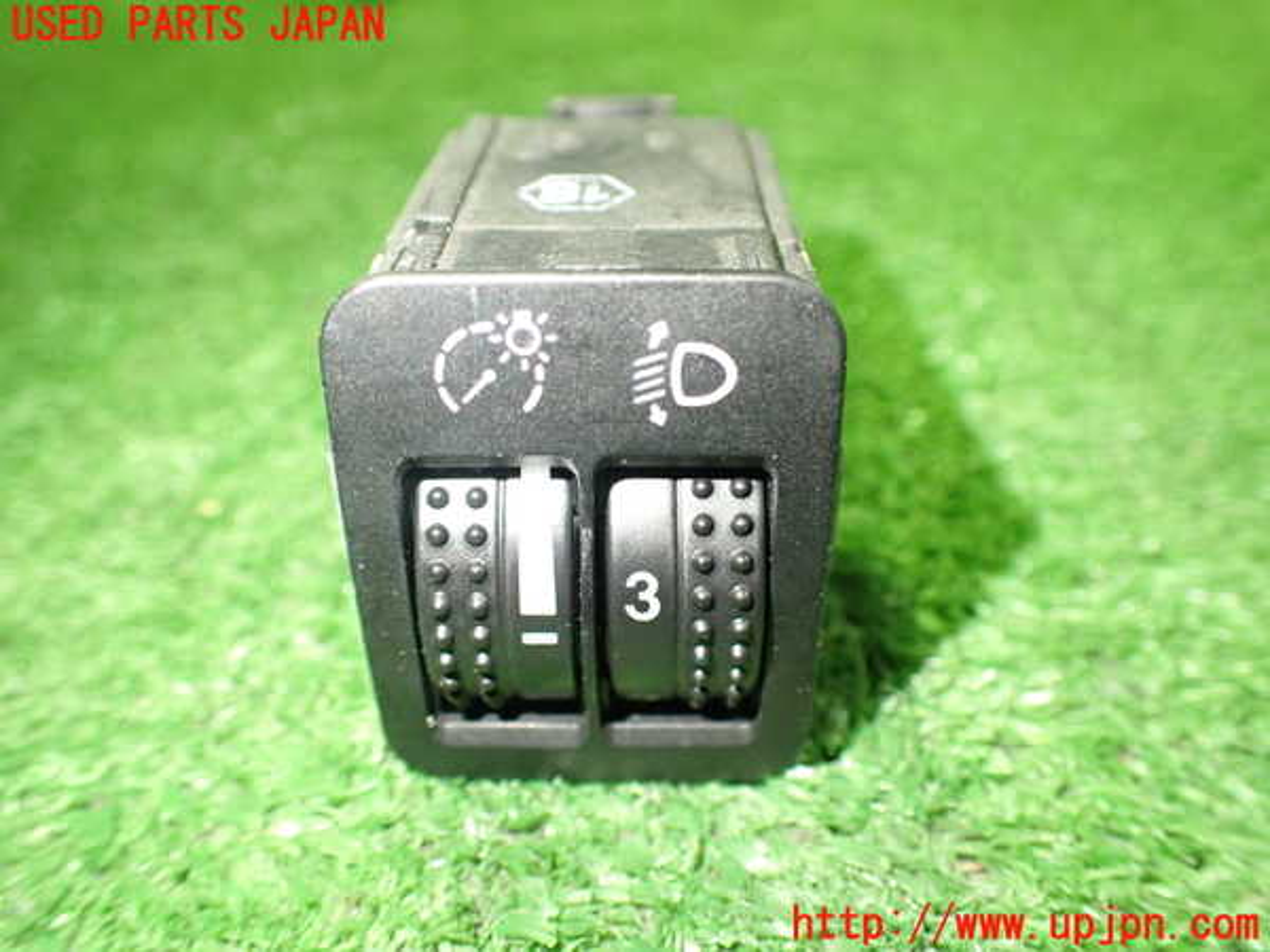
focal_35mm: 30
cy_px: 476
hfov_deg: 60.0
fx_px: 1101
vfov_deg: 46.8
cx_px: 635
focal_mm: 5.4
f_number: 2.3
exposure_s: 1/40
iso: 800
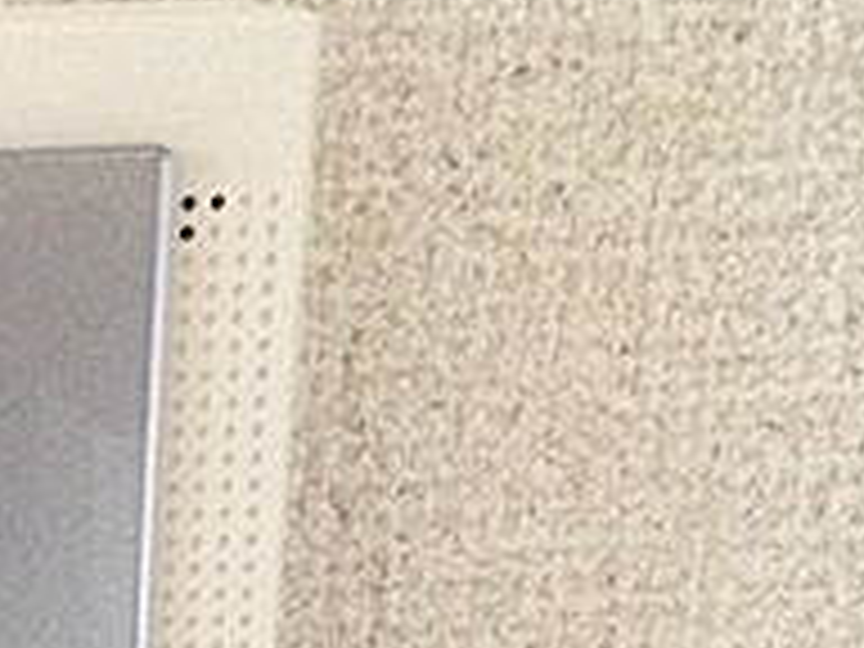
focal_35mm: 110
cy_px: 792
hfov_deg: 16.5
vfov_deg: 13.1
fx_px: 2746
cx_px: -369
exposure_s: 1/17
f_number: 2.4
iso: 320
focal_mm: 4.12
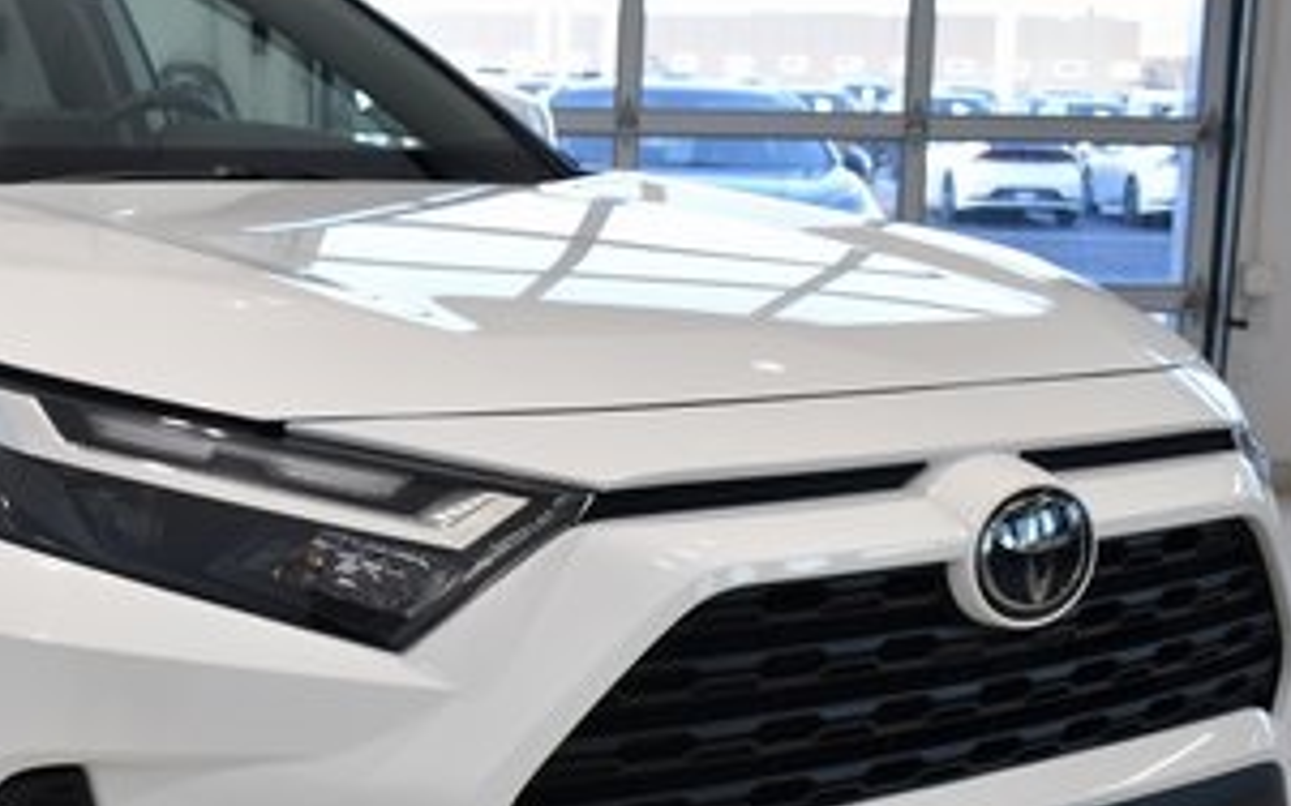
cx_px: 133
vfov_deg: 19.9
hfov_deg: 30.2
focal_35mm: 65
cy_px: 594
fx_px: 2287
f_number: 3.8
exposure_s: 1/40
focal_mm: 20
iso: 100
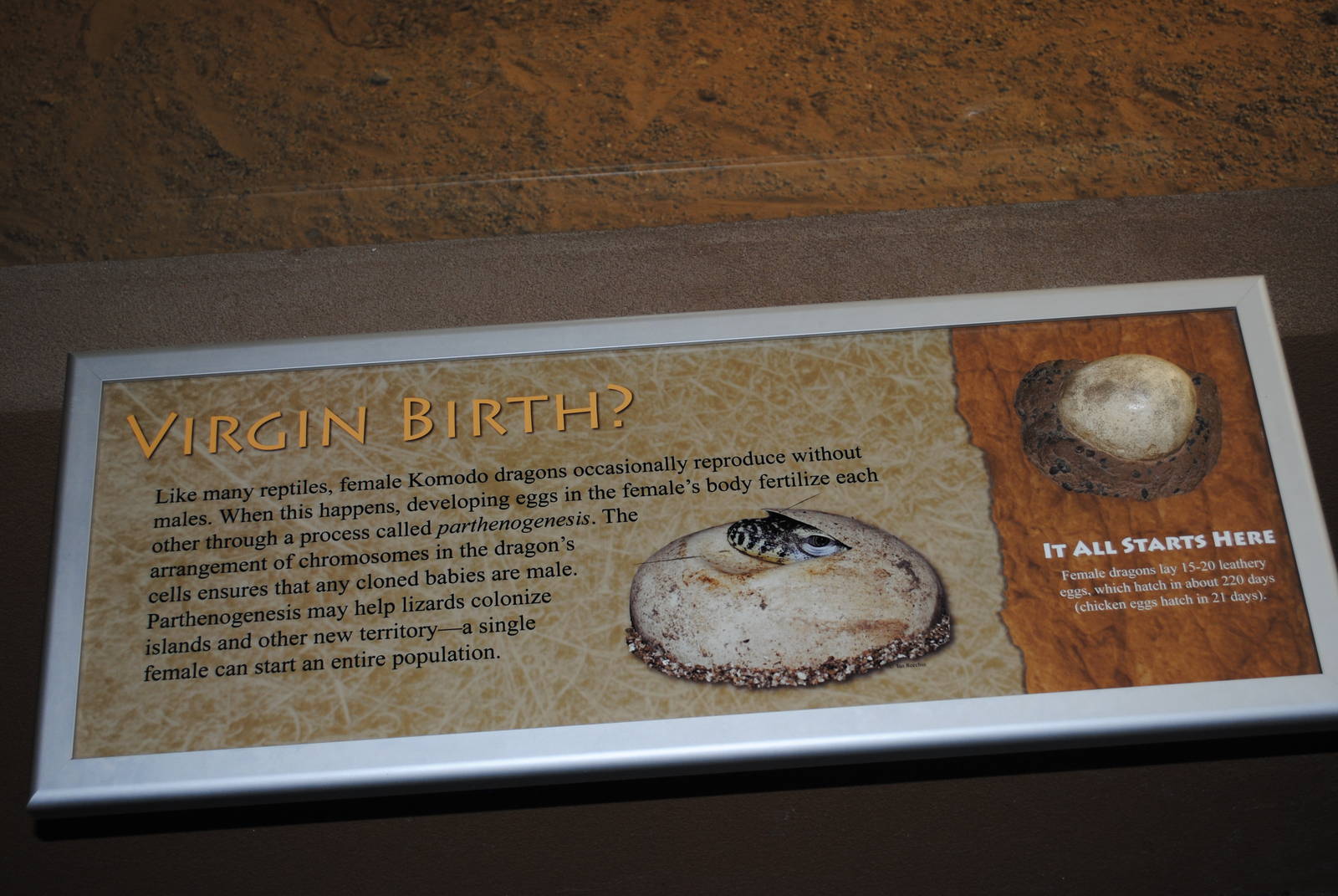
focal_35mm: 51
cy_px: 448
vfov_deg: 26.6
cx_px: 669
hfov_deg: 38.8
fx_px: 1898
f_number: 5
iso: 200
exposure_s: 1/60
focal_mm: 34
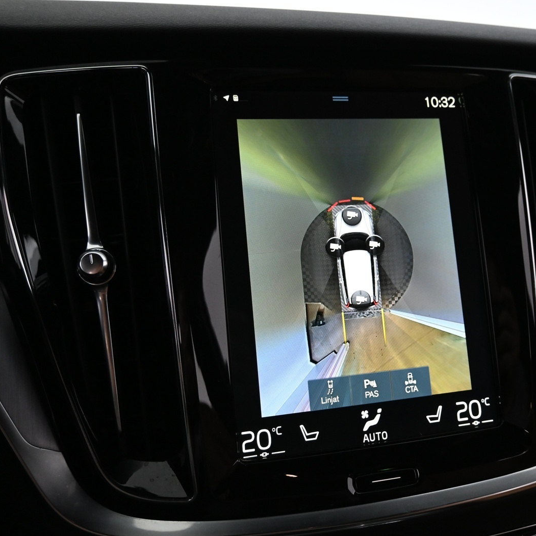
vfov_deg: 43.5
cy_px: 262
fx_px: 671
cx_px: 354
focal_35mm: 38
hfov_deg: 43.0
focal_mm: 19.5
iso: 1600
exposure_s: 1/30
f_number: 3.8
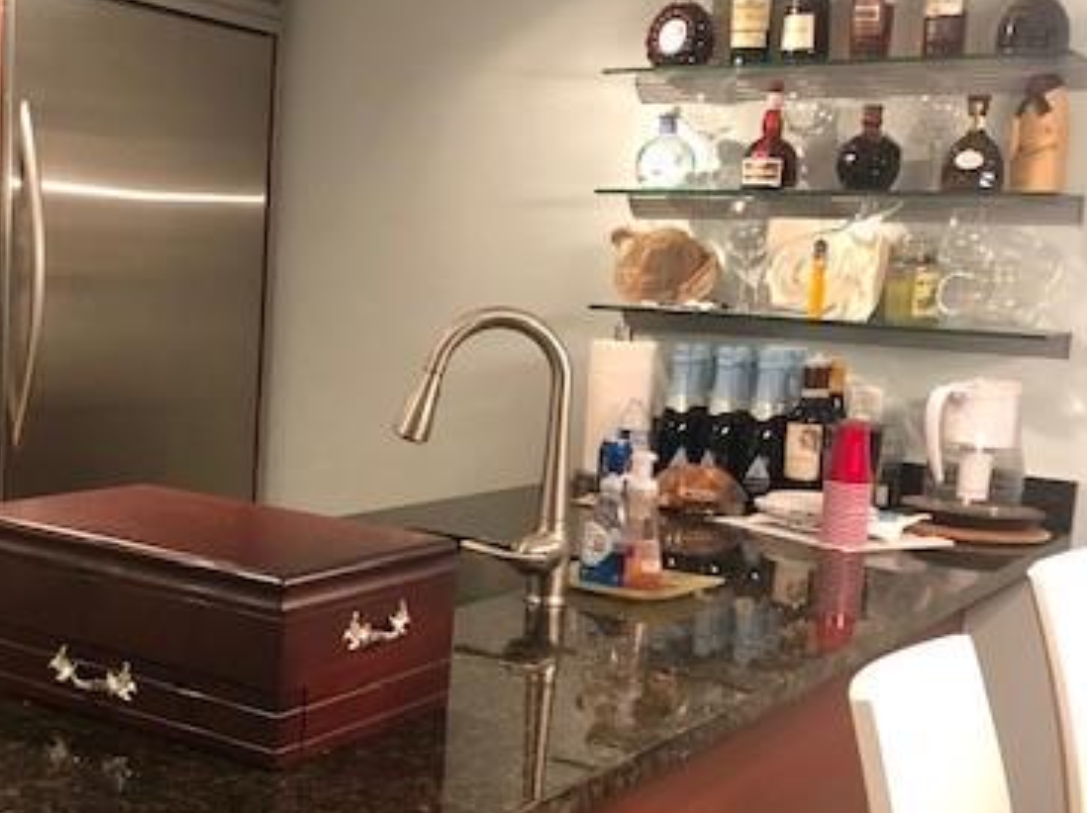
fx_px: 1538
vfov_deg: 29.6
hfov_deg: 37.9
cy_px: 445
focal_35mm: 49
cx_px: 261
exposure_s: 1/12
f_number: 1.8
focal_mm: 4
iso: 100
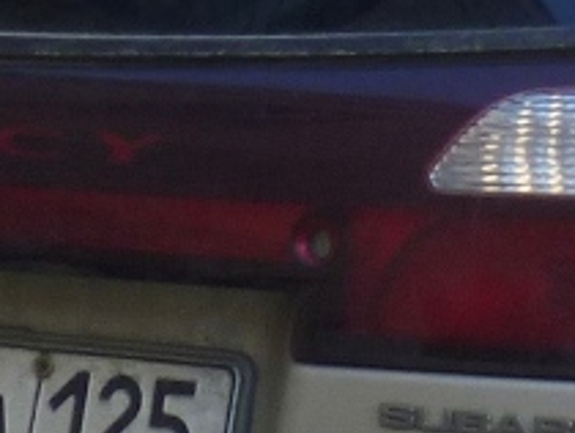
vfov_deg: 4.0
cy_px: 37
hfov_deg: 5.3
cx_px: 813
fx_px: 6203
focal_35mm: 373
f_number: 3.8
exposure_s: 1/100
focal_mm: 9.8
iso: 80
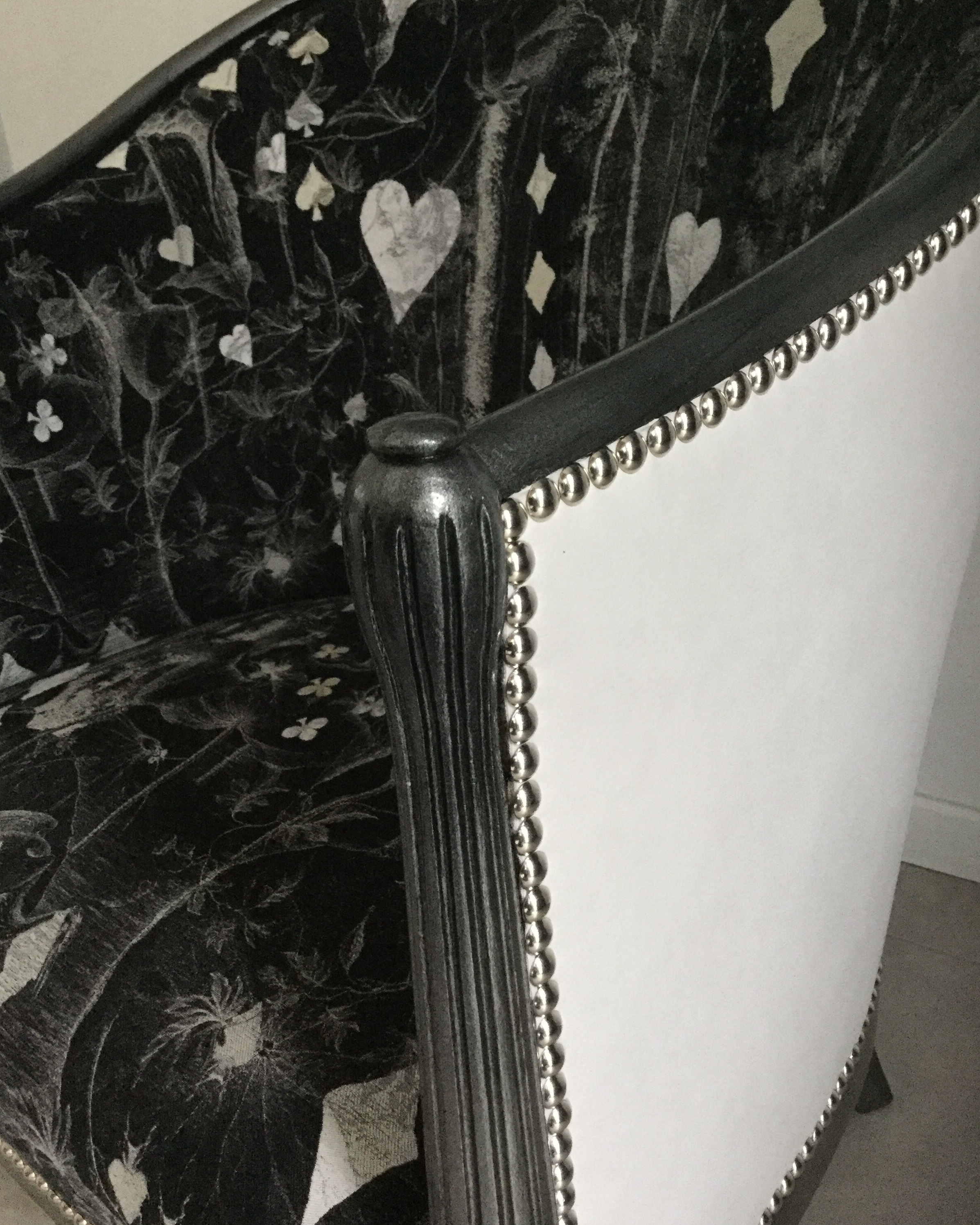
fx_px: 1197
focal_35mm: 33
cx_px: 488
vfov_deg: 54.2
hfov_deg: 44.5
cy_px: 578
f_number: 2.4
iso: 250
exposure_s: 1/17
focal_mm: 3.3
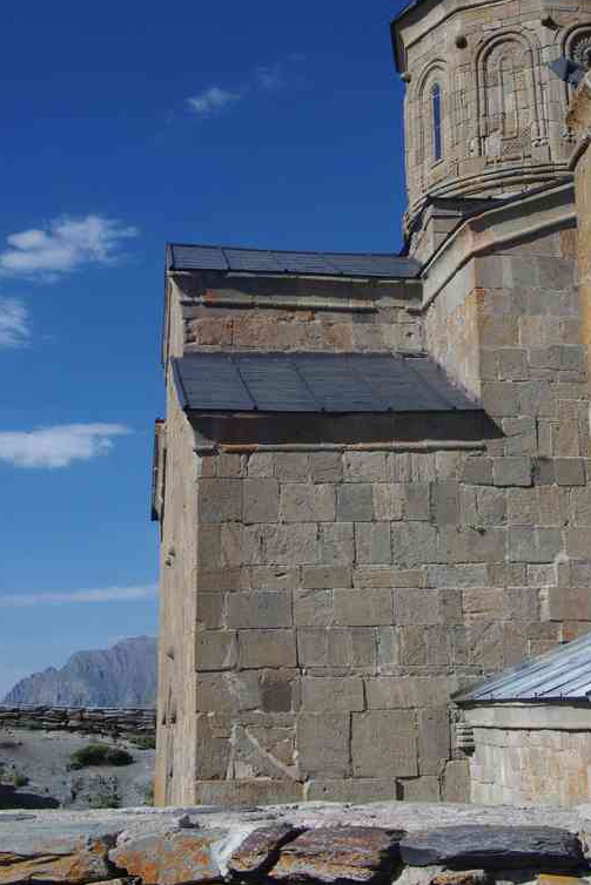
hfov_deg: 25.2
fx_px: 1316
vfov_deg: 36.9
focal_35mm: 53
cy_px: 310
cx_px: 368
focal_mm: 26.9
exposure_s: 1/80
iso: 200
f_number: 11
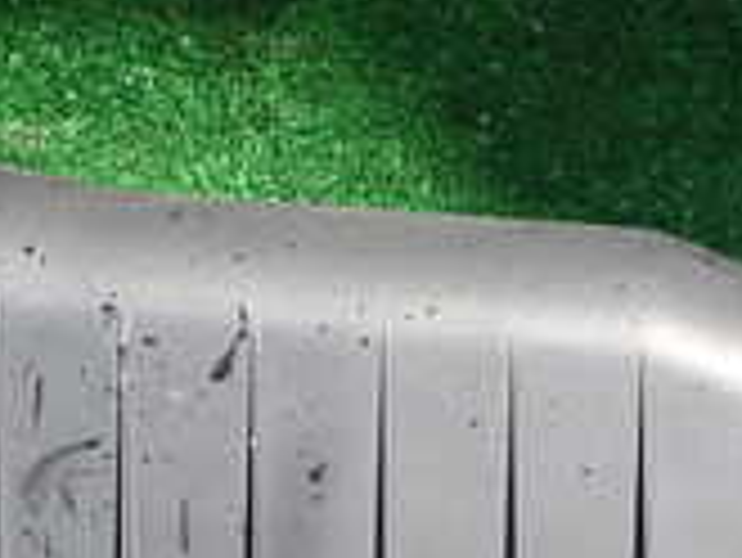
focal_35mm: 109
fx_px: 2338
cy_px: 684
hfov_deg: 18.0
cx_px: 531
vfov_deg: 13.2
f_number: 3.2
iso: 100
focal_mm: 5.4
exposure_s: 1/320
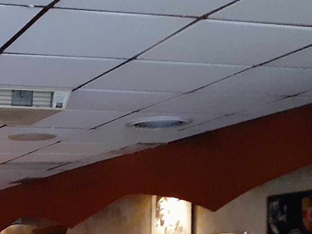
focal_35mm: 99
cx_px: -120
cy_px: 324
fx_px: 893
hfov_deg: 18.2
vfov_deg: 14.2
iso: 1000
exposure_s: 1/20
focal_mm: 3.6
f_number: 1.9
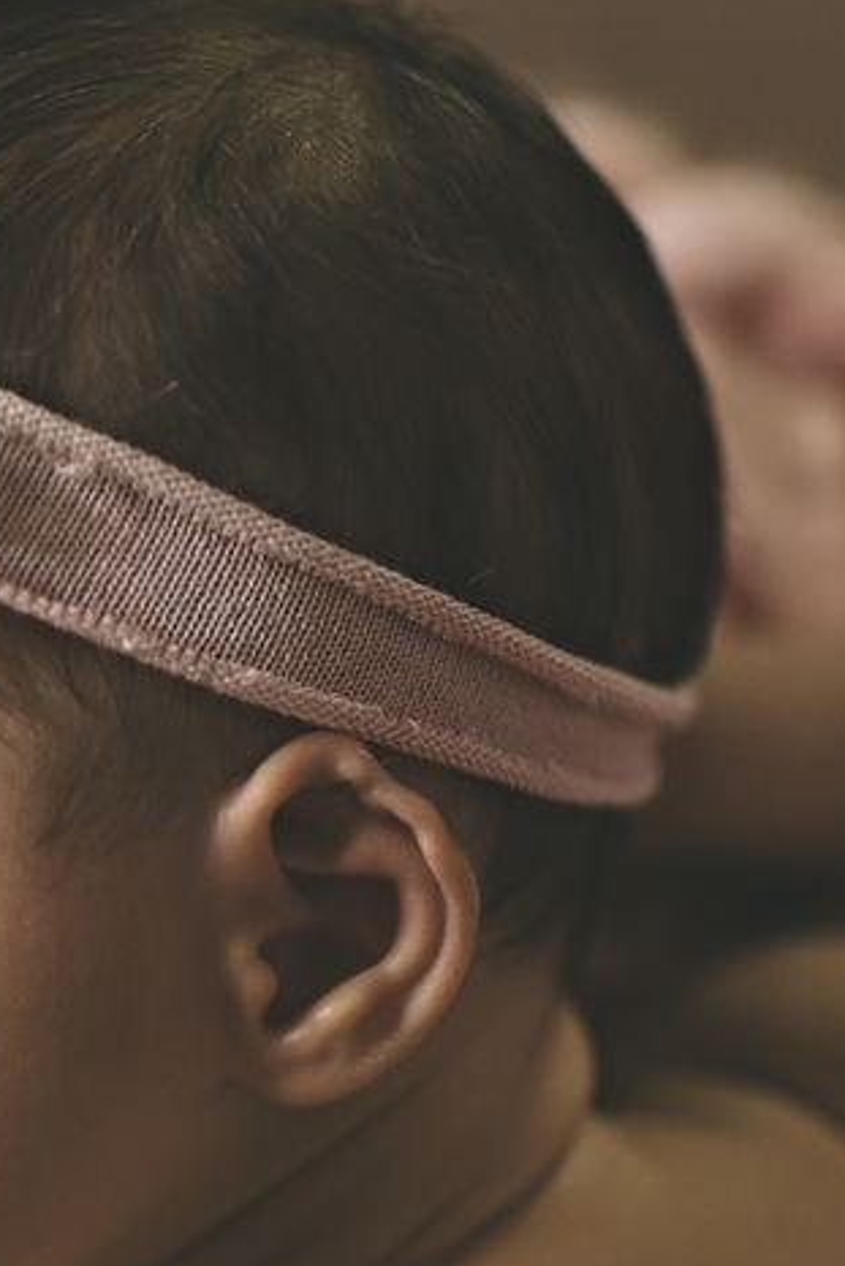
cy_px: 1070
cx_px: -187
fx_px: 3166
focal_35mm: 90
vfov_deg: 22.2
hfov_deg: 14.7
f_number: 2.2
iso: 320
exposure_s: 1/125
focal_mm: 35
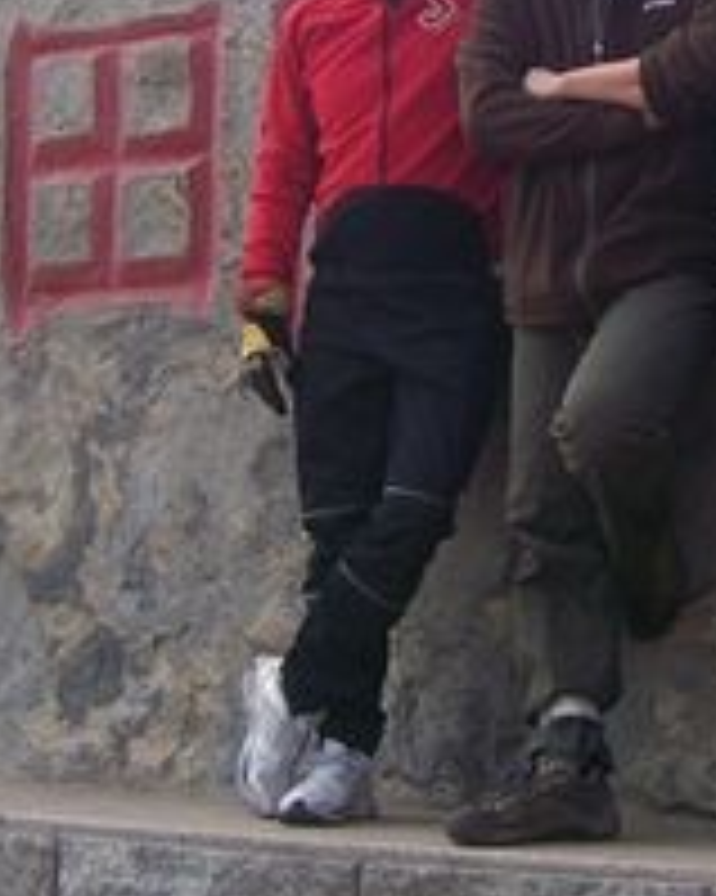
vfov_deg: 17.8
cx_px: 585
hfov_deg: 14.4
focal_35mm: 106
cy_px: 45
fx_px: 2810
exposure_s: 1/500
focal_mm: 6
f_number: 2.8
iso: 80
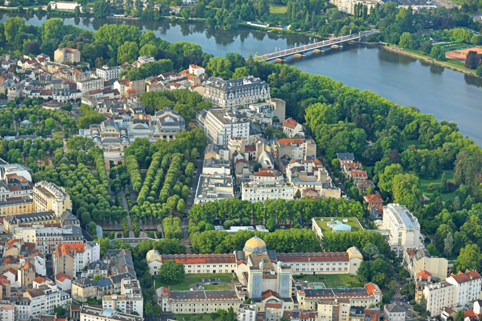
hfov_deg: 15.8
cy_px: 160
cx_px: 241
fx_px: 1740
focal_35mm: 130
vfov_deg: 10.5
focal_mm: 130
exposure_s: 1/1250
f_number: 5
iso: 640
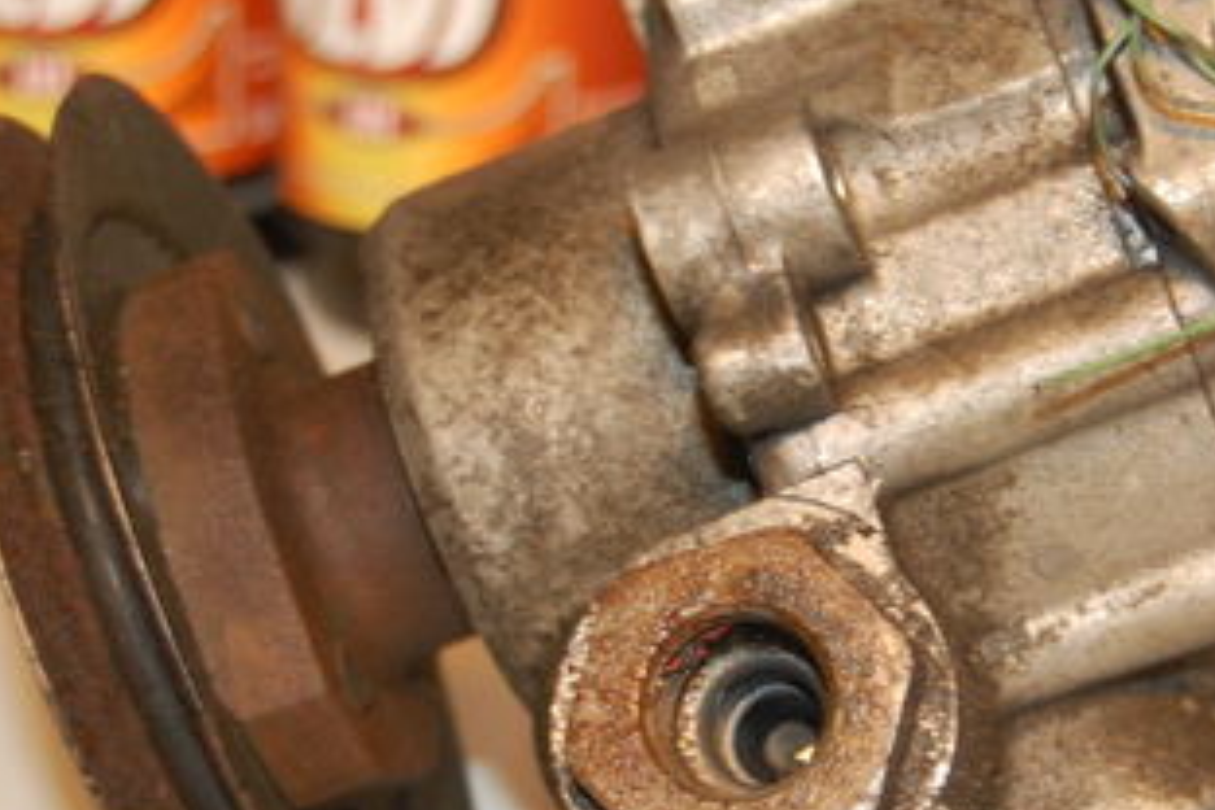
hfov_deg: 17.4
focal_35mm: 117
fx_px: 3948
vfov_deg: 11.7
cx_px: 857
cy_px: 475
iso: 800
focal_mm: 38
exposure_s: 1/60
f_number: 5
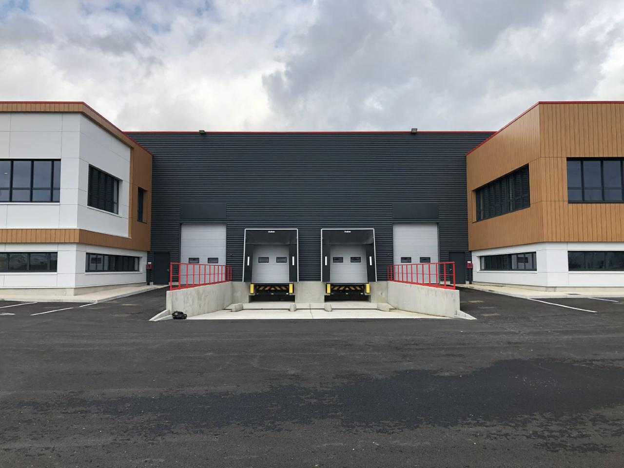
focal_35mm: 28
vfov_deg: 49.7
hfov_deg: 63.4
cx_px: 312
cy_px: 234
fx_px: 505
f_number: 1.8
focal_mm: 3.99
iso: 20
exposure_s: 1/827
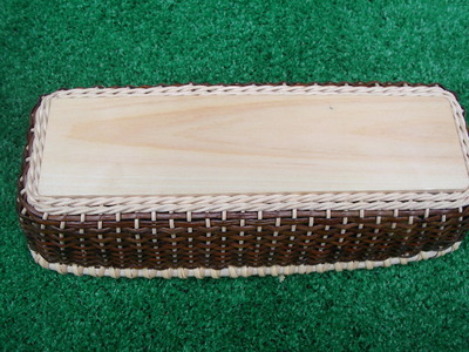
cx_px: 234
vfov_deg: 37.7
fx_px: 515
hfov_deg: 49.0
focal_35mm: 38
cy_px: 176
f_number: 4.8
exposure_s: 1/125
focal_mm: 5.8
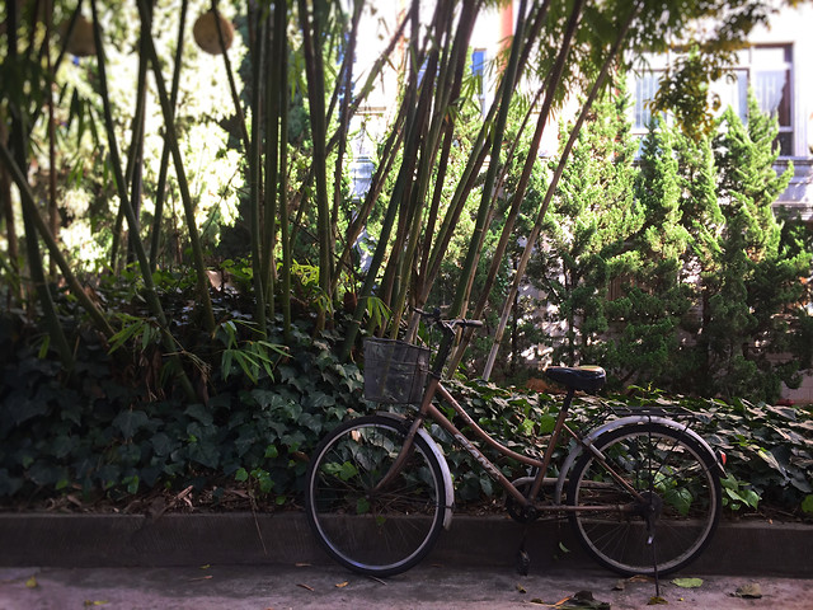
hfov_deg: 61.7
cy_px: 305
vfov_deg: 48.2
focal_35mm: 29
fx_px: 681
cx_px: 406
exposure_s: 1/100
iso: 32
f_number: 2.2
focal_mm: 4.15
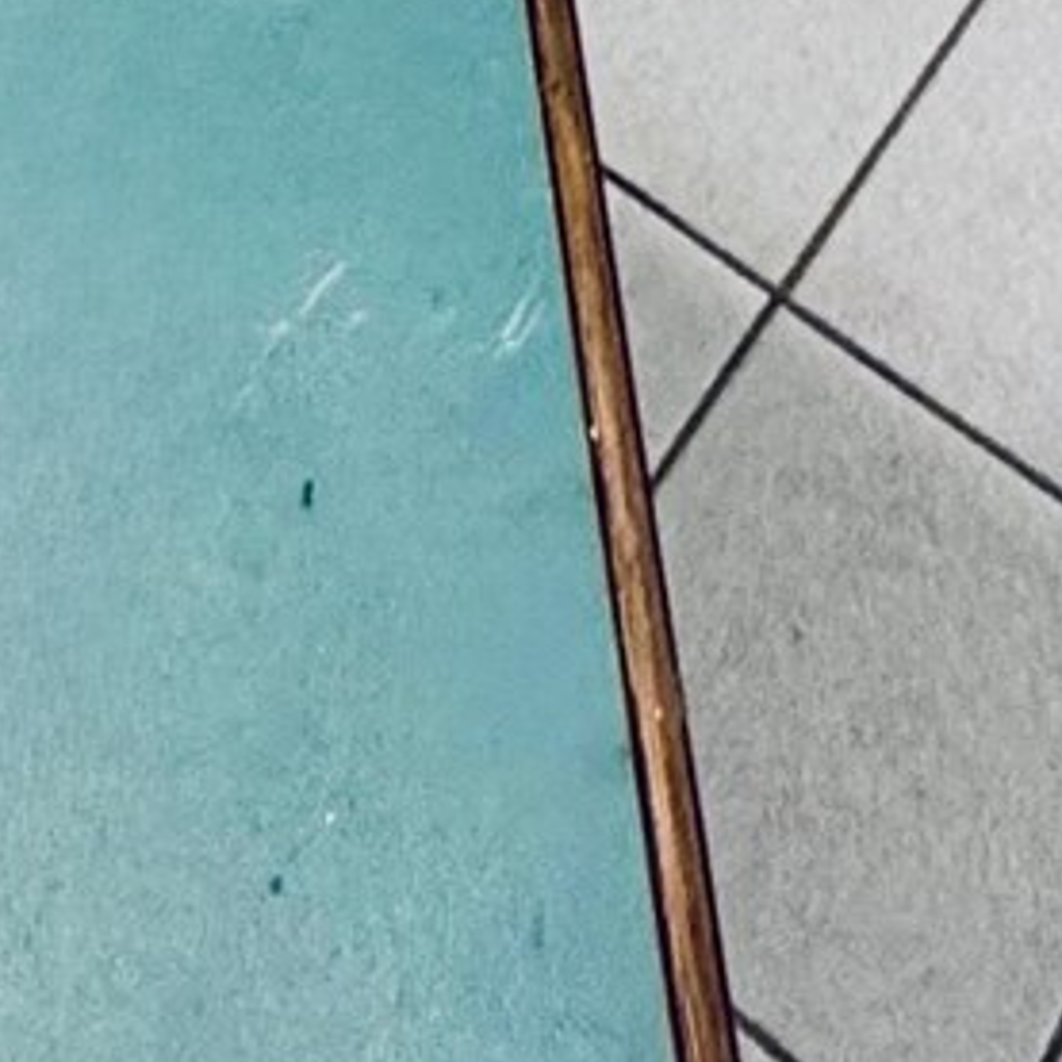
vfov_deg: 9.7
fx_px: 3575
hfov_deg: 16.9
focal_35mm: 103
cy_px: -2603
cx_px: 452
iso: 250
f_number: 2.2
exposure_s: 1/60
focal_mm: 2.22
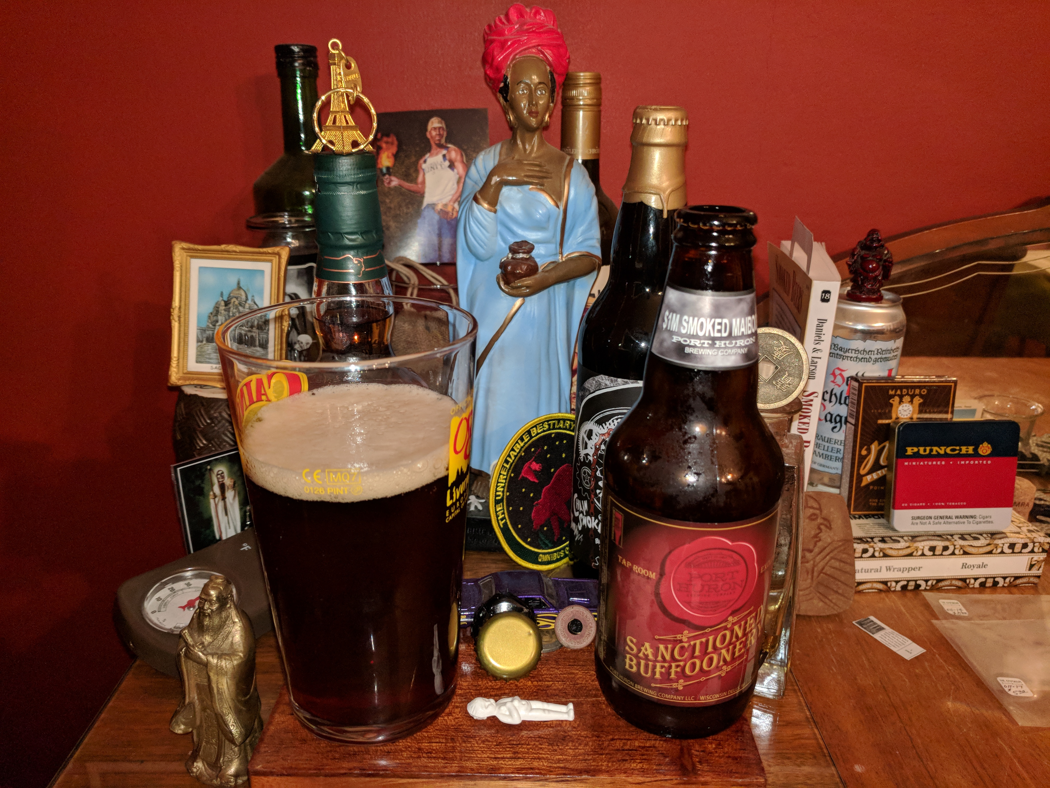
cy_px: 394
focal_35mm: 26
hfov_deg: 67.3
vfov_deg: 53.1
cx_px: 525
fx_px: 789
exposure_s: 1/60
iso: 397
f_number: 2
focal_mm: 4.67
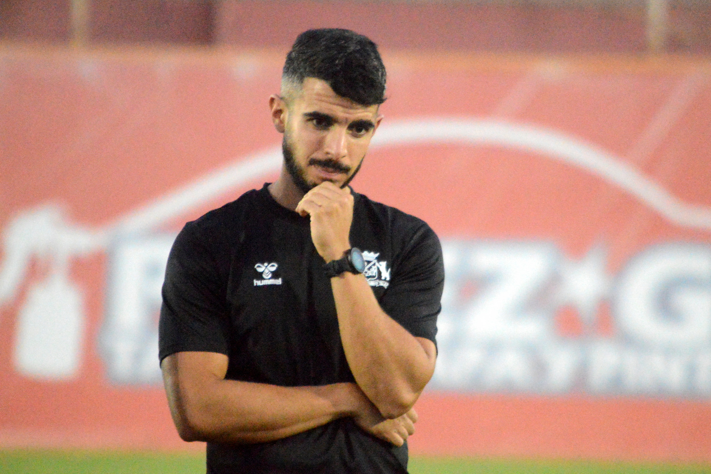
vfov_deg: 3.1
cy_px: 237
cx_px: 356
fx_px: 8887
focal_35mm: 450
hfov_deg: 4.6
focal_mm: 300
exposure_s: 1/250
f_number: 6.3
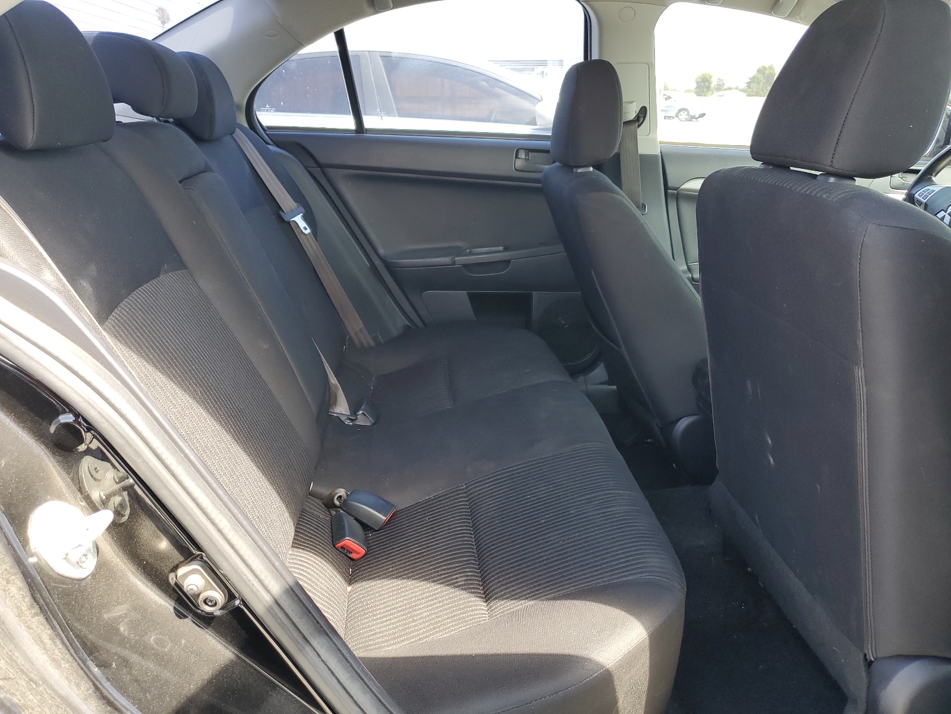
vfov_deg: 53.1
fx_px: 714
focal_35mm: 26
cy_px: 357
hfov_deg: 67.3
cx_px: 476
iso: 56
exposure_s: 1/120
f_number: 1.5
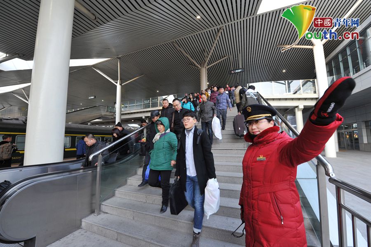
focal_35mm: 14
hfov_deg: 104.3
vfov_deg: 81.1
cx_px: 186
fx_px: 144
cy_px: 124
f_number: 5.6
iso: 800
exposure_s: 1/100
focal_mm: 14
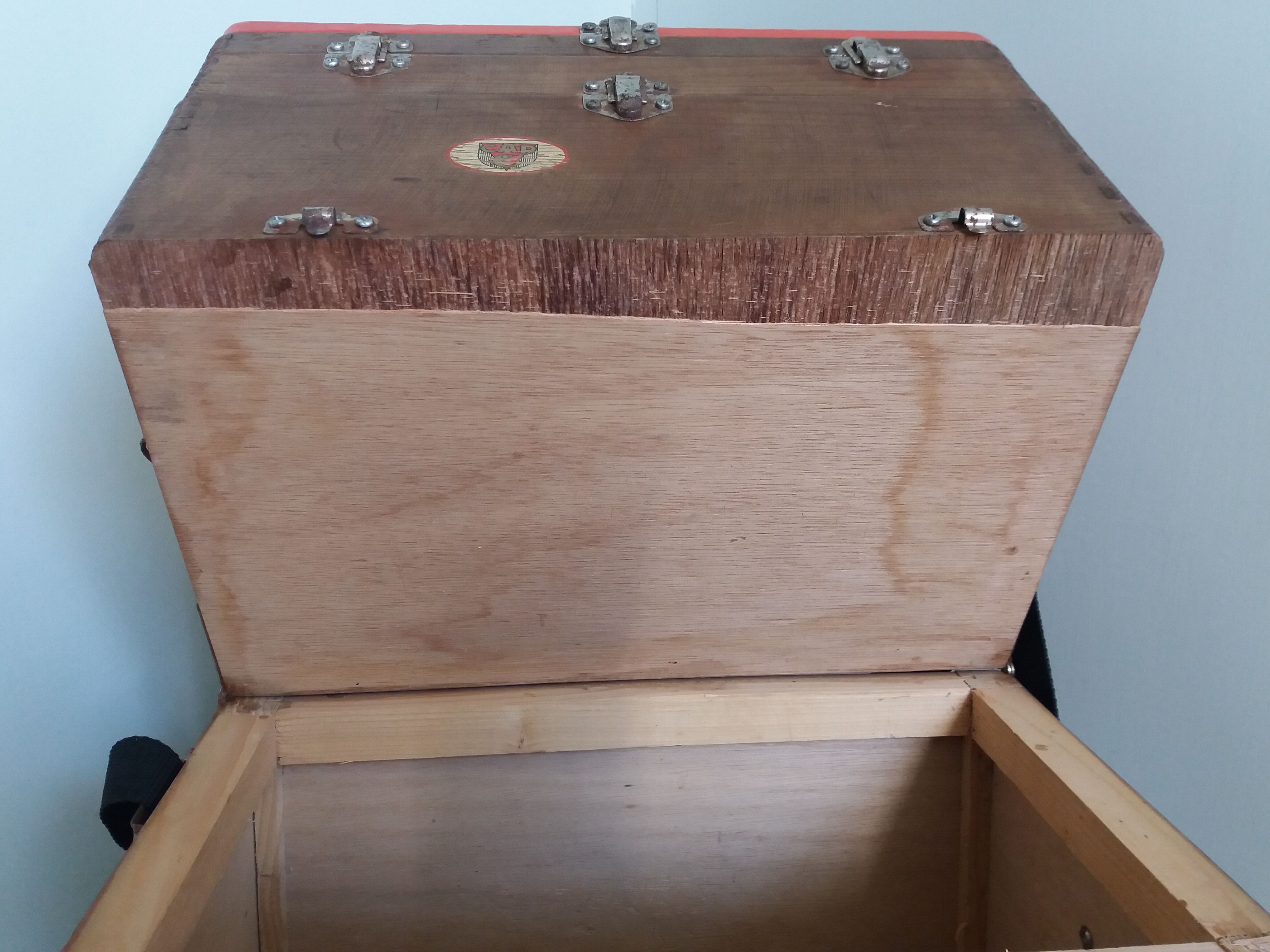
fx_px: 1027
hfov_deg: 63.4
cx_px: 635
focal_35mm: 28
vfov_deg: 49.7
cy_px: 476
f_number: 1.9
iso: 125
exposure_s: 1/33
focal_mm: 3.7
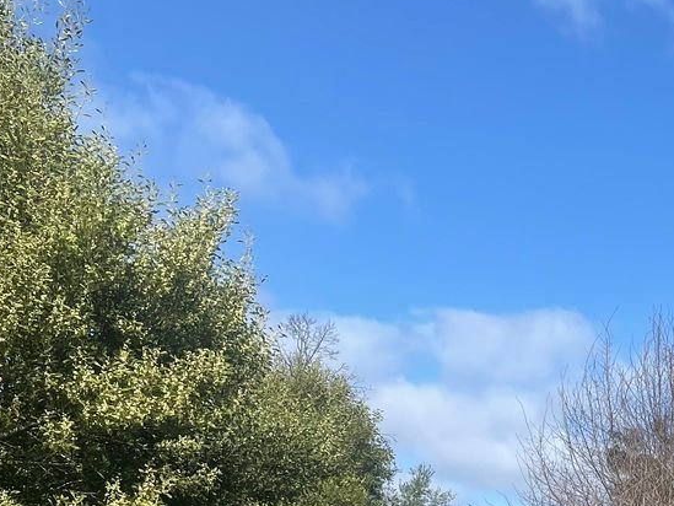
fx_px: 1383
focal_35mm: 71
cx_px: 886
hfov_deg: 23.9
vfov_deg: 19.6
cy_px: 601
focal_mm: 4.2
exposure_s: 1/2747
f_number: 1.6
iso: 32
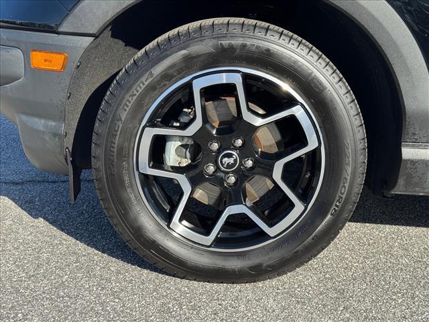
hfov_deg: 39.7
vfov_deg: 30.3
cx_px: 214
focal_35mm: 48
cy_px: 161
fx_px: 595
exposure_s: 1/1637
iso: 64
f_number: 1.78
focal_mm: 6.76
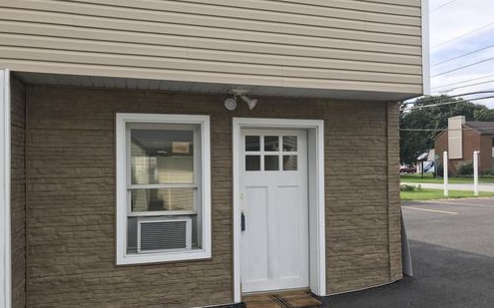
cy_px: 169
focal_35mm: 30
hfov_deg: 62.9
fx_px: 404
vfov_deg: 41.8
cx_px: 247
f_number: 1.8
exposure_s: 1/958
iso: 20
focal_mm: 3.99
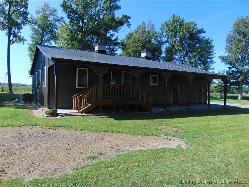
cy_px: 94
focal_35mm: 25
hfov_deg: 69.4
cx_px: 124
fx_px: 180
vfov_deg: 54.9
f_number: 3
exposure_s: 1/640
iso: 80
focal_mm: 4.5
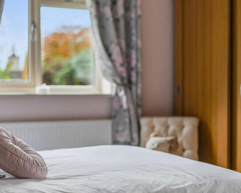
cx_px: 106
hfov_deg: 26.4
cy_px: 93
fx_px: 514
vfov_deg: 21.3
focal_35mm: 72
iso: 400
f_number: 1.8
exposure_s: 1/100
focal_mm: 50
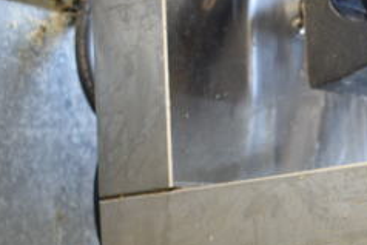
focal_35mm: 88
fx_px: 900
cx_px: 390
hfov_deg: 22.0
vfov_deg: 15.1
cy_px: 273
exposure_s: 1/40
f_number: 3.8
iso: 640
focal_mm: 23
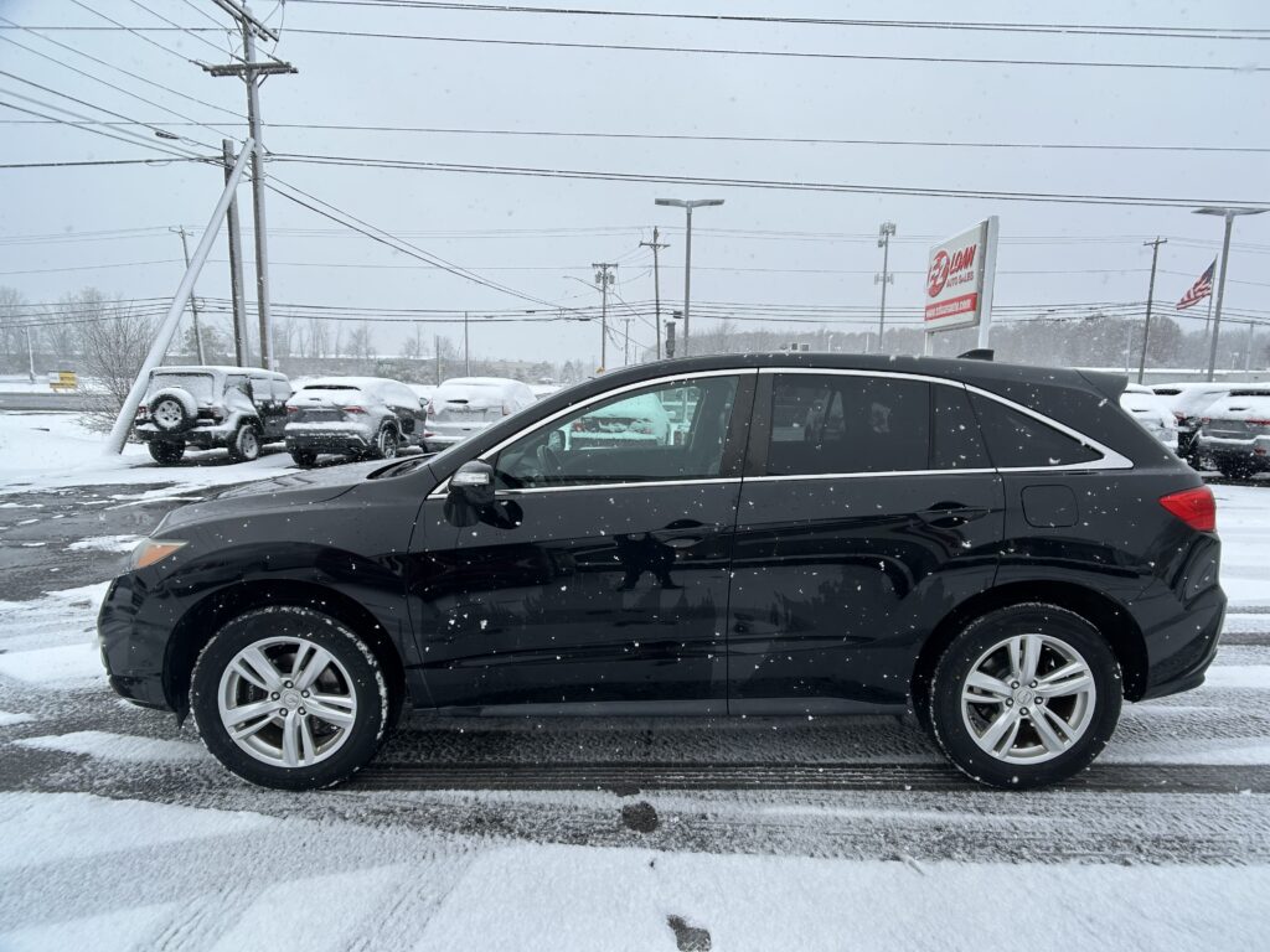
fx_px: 954
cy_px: 476
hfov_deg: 67.3
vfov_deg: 53.1
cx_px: 635
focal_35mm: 26
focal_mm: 5.7
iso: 50
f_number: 1.5
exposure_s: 1/2208
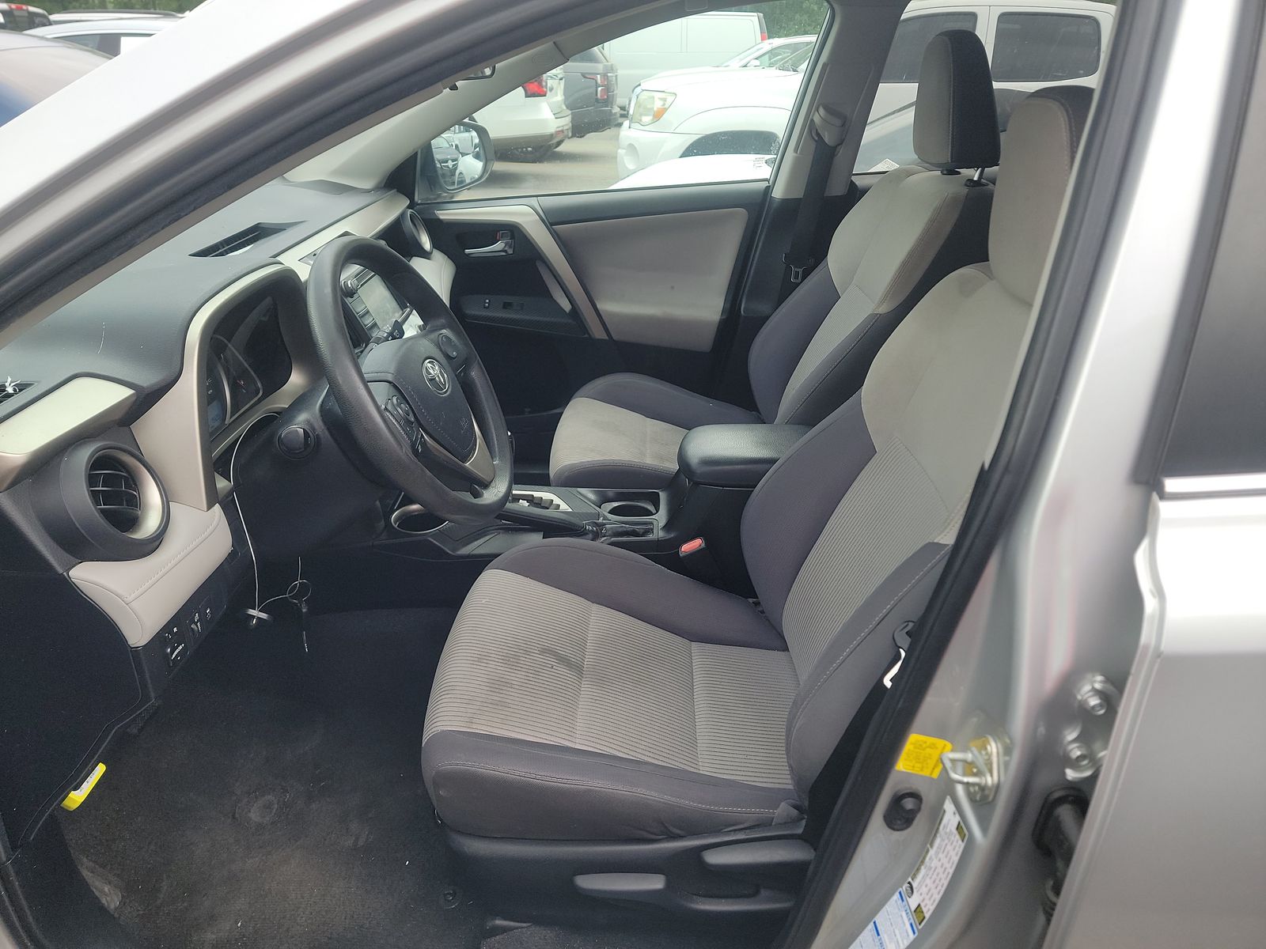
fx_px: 878
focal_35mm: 24
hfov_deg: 71.6
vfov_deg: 56.8
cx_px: 633
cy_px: 474
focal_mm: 6.7
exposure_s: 1/119
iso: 90
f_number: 1.8
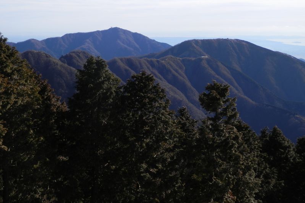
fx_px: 398
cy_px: 94
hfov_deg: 41.9
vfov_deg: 28.6
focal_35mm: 47
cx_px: 153
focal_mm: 8
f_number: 3.8
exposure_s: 1/640
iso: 80
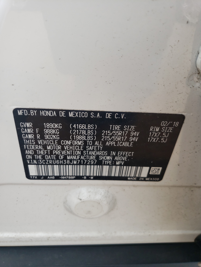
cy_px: 134
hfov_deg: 53.1
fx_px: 201
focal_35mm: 26
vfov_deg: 67.3
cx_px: 100
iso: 50
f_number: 1.5
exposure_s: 1/833
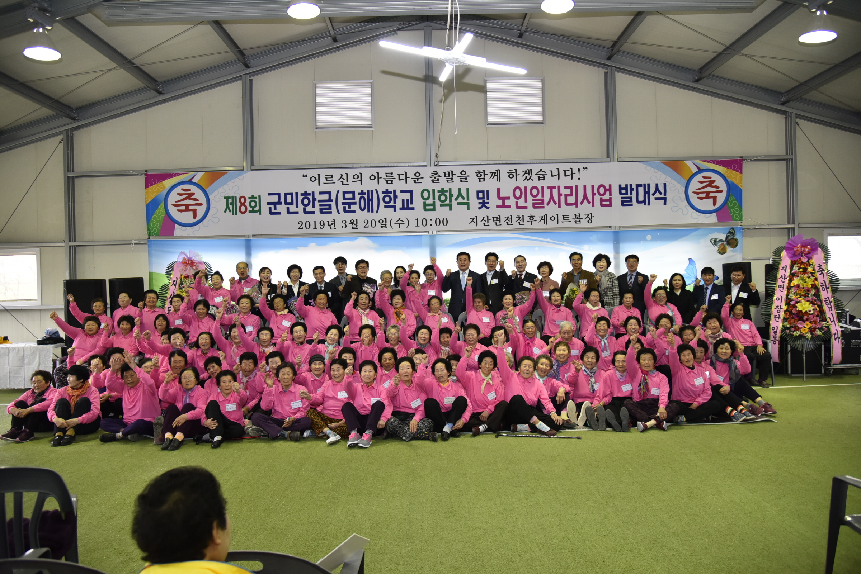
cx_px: 430
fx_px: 574
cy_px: 287
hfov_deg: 73.7
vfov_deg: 53.2
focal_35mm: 24
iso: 1000
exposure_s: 1/125
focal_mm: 24
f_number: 4
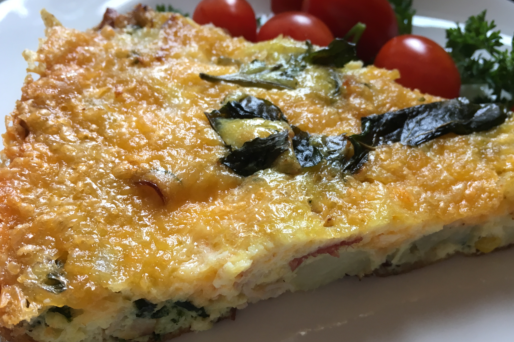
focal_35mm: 35
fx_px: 500
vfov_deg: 37.7
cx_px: 284
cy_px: 203
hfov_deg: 54.3
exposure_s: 1/30
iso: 64
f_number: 2.2
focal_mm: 4.15
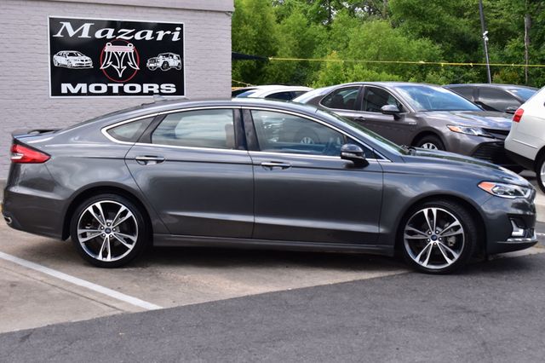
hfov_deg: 29.9
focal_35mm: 68
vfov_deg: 20.1
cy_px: 182
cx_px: 272
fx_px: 1021
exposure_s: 1/250
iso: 400
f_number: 10
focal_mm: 45
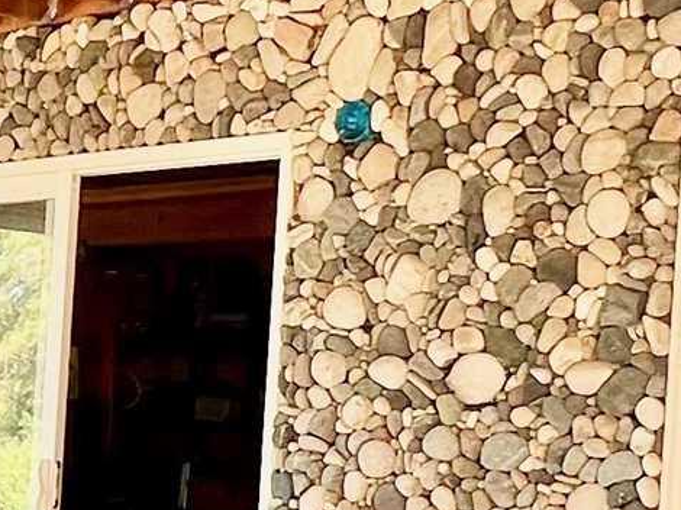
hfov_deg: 18.6
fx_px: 1671
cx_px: -501
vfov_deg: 17.2
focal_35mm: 85
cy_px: 433
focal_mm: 1.57
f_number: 1.8
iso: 40
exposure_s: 1/99
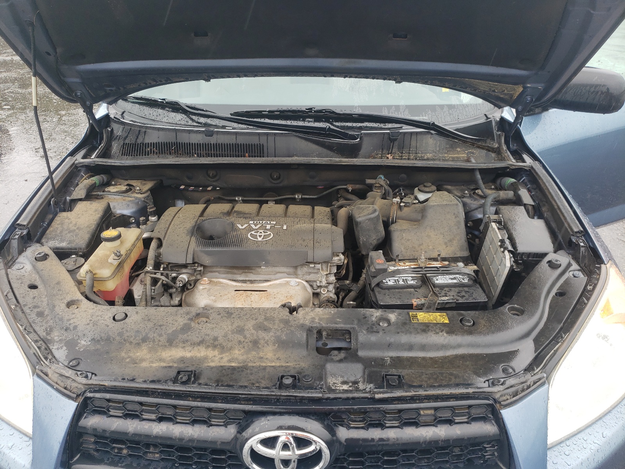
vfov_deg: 53.1
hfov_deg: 67.3
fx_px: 469
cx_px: 312
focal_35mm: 26
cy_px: 234
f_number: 1.5
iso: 50
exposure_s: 1/256
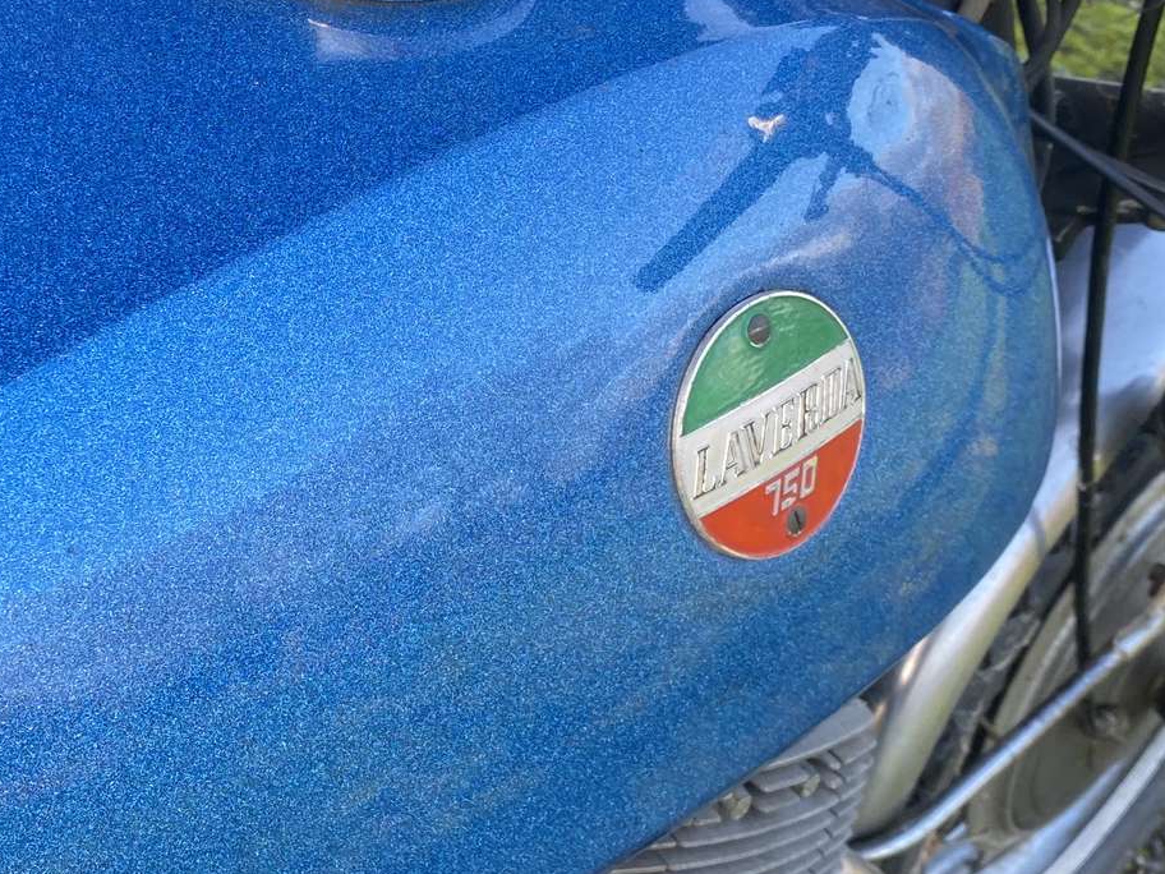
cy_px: 417
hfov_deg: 33.2
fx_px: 1918
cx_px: 319
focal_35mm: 57
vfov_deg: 25.7
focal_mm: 4.25
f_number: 1.8
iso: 80
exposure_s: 1/121
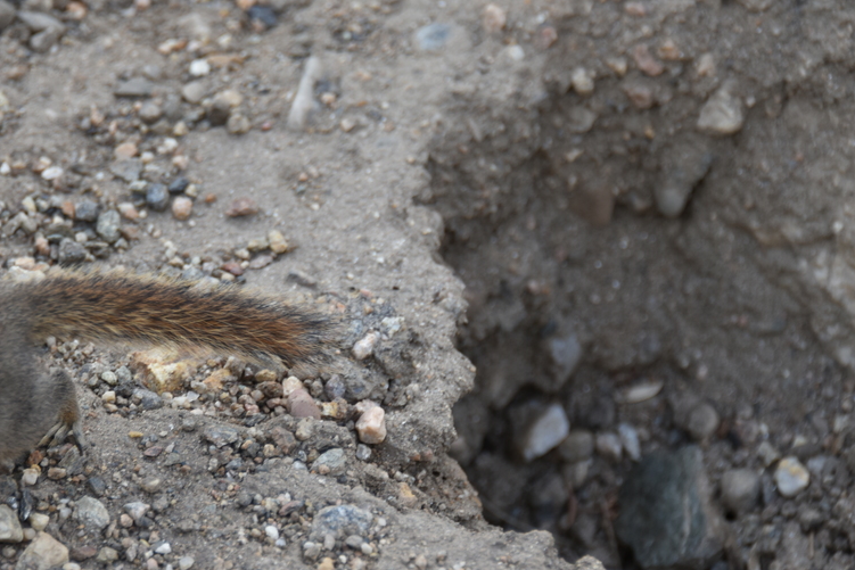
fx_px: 8100
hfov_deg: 6.0
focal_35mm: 341
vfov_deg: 4.0
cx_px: 371
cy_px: 308
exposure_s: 1/400
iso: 280
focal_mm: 200
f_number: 5.6
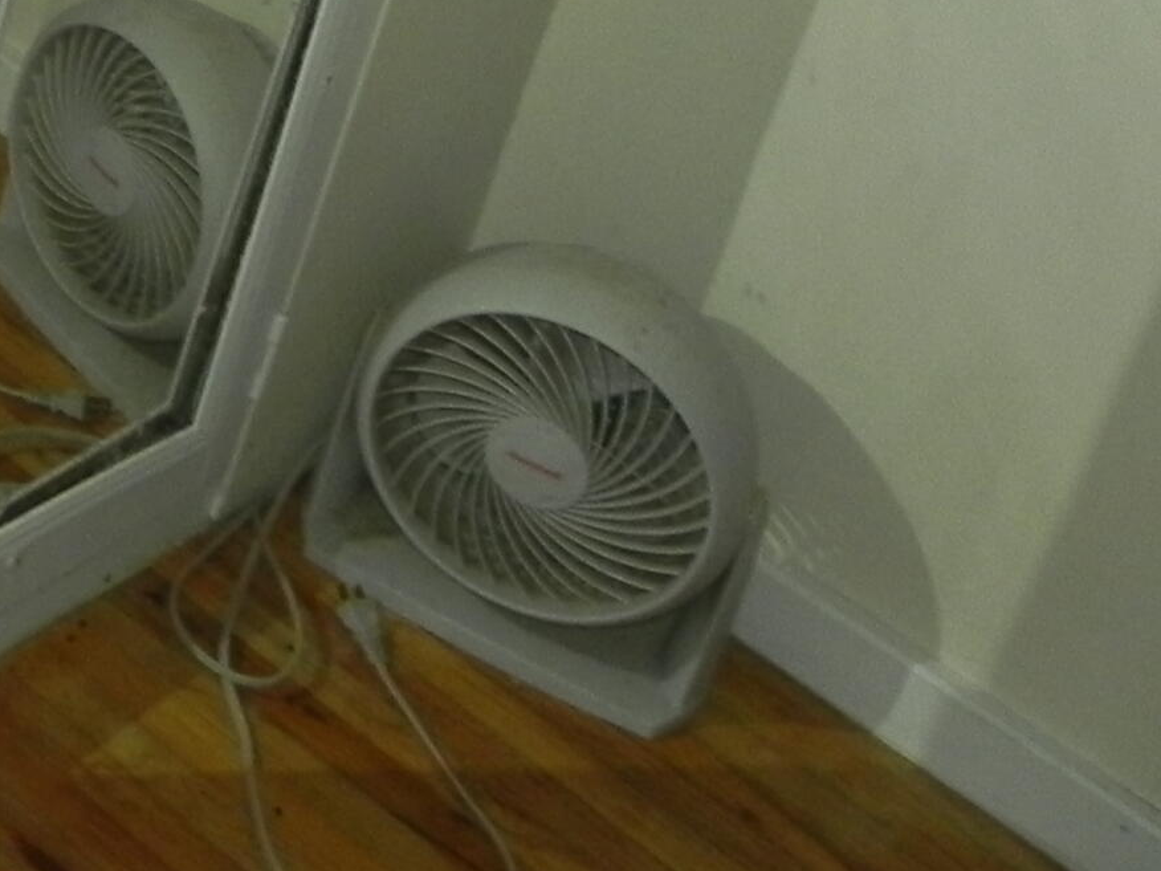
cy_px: -308
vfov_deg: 15.7
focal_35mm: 89
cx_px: -582
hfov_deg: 19.2
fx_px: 2985
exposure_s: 1/30
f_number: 2.8
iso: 200
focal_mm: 4.6
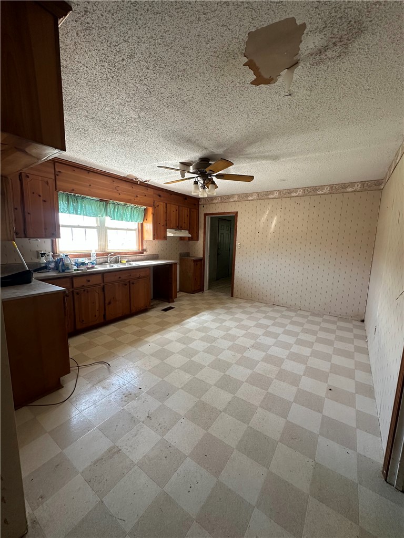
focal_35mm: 14
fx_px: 218
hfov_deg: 85.7
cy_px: 269
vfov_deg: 102.1
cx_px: 202
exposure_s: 1/99
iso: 125
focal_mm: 2.22
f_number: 2.2
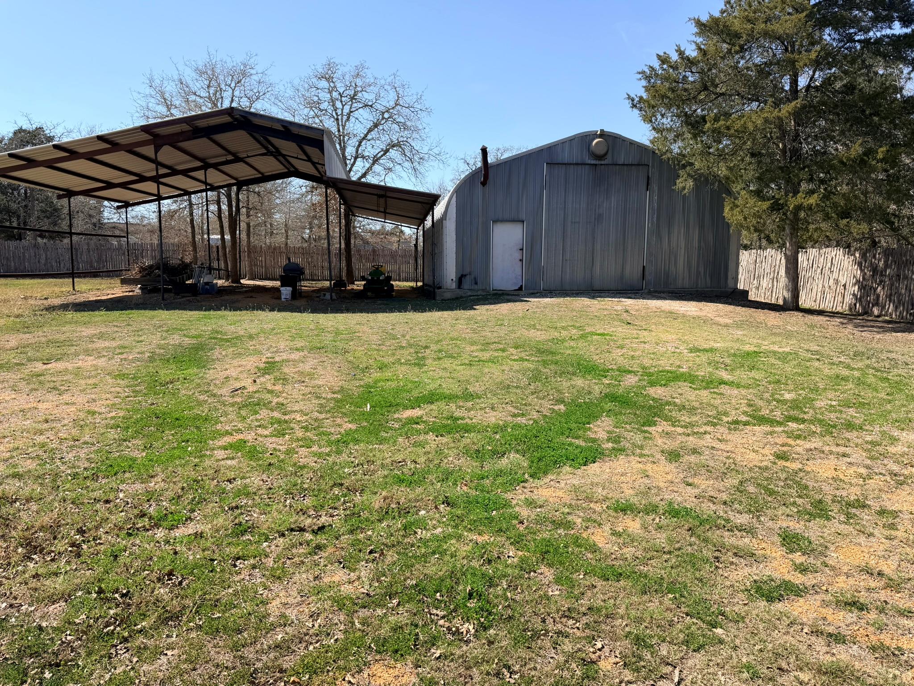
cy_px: 343
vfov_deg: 56.8
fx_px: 634
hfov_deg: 71.6
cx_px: 457
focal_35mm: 24
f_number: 1.78
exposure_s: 1/3021
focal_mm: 6.76
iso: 80
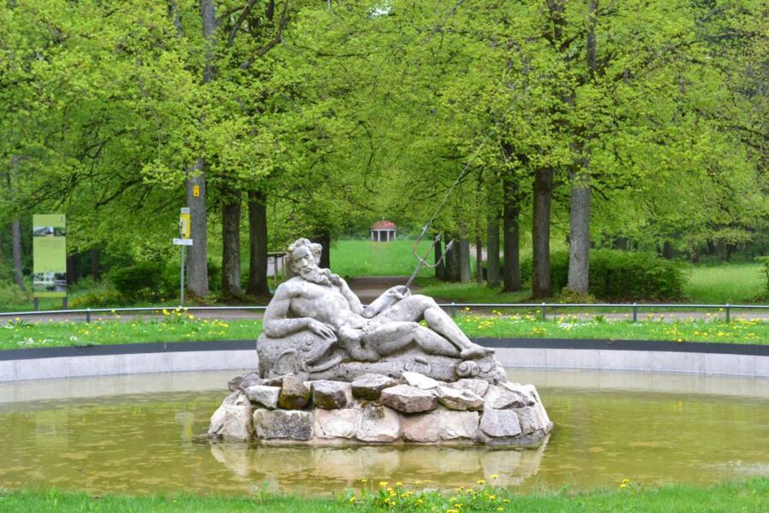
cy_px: 256
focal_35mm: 72
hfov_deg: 28.1
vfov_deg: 18.9
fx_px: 1538
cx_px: 384
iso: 400
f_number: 9
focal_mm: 48
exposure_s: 1/125
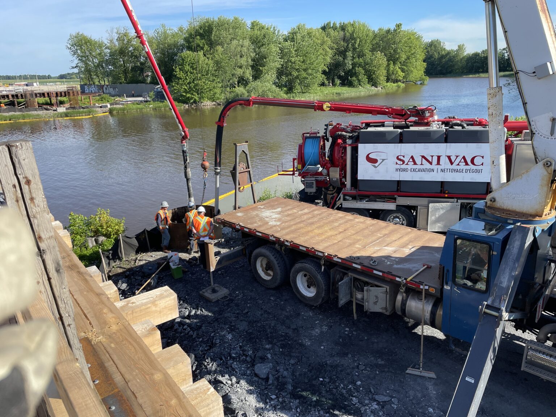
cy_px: 208
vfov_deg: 53.1
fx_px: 418
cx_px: 278
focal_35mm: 26
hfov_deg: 67.3
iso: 32
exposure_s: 1/1453
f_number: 1.6
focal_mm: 4.2
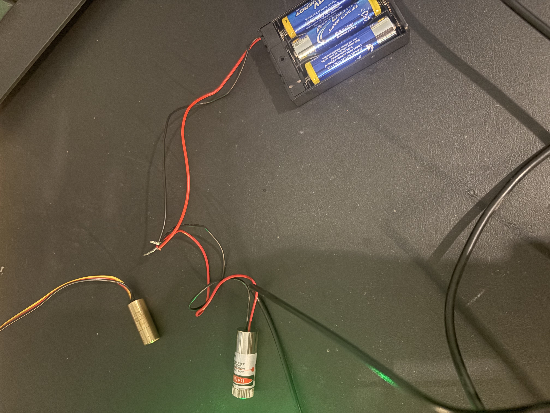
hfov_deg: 67.3
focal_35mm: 26
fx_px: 413
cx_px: 275
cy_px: 206
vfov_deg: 53.1
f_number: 1.6
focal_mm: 5.96
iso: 1000
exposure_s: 1/20
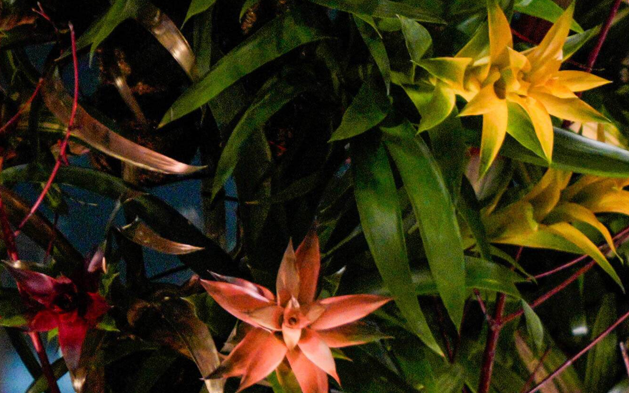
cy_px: 854
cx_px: 1742
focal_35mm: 2655
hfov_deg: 0.8
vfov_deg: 0.5
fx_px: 45507
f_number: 2.8
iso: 3200
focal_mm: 400
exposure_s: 1/400
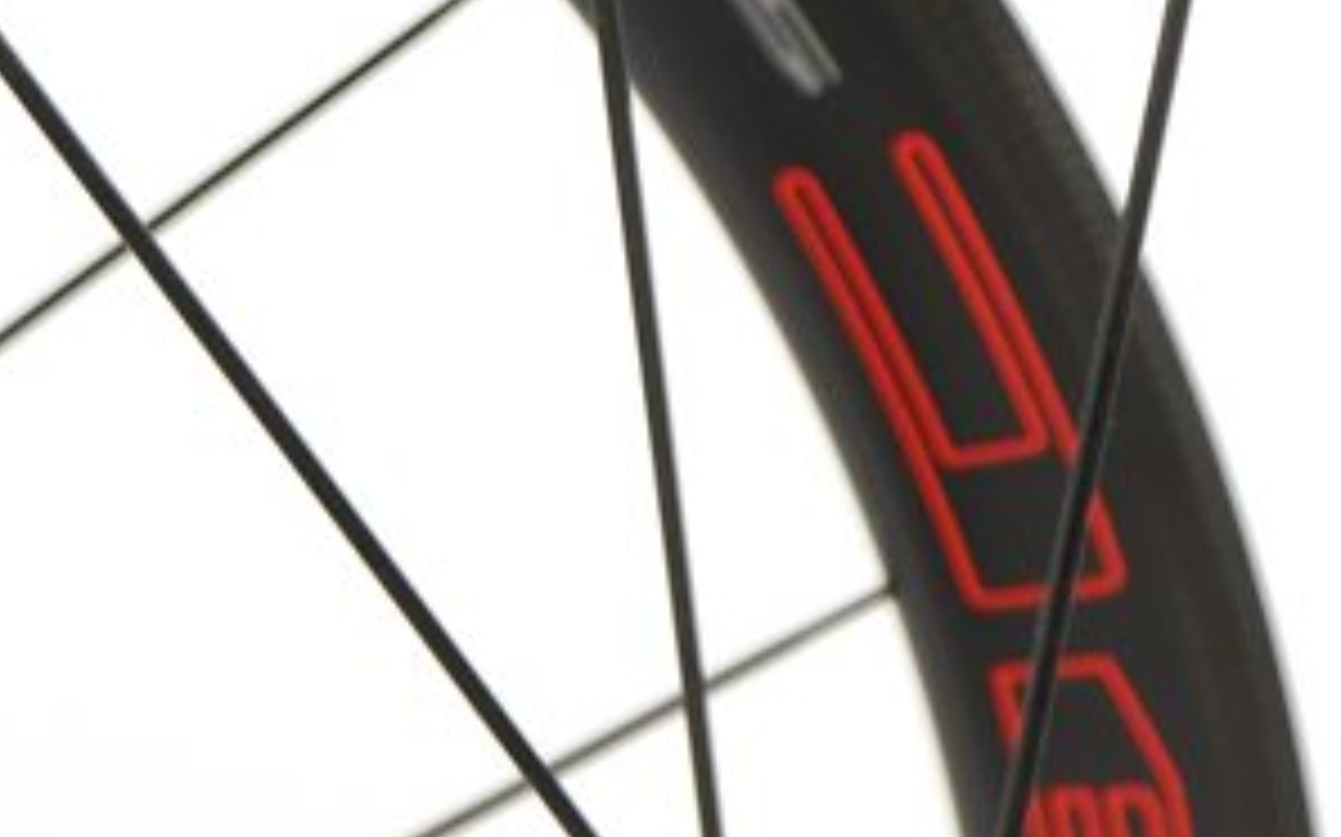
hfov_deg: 9.9
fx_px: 7599
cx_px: -225
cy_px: -405
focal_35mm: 208
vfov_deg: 6.2
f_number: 4.7
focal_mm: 30.5
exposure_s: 1/60
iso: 200
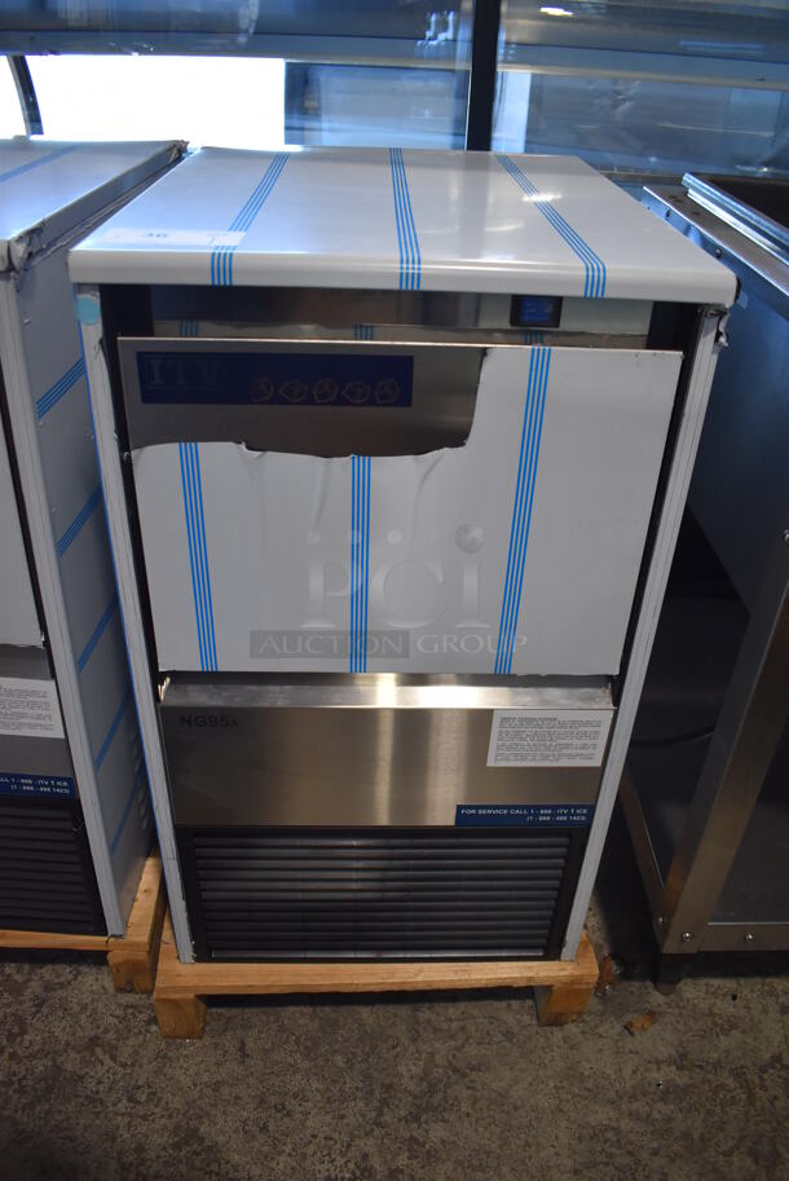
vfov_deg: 67.3
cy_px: 590
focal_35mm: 27
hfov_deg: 48.0
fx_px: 886
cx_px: 394
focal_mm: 18
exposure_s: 1/125
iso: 900
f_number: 3.5
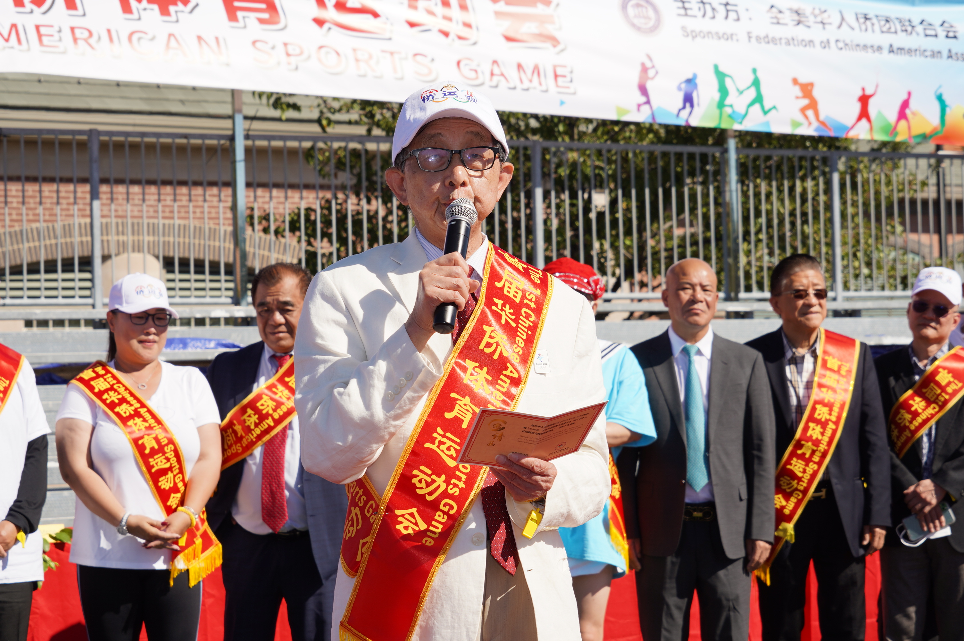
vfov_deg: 15.7
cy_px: 320
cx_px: 482
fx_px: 2328
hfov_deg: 23.4
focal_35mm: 87
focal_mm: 87
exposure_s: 1/200
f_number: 10
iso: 100
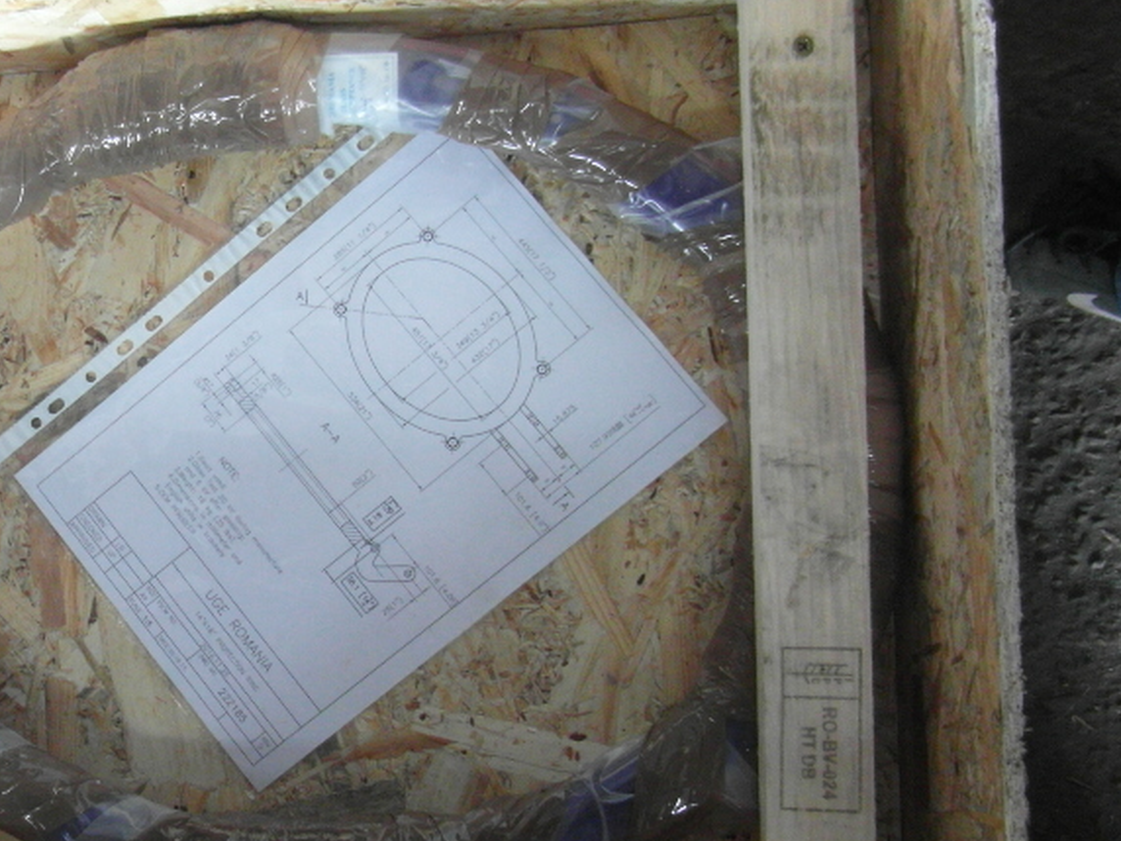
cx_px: 157
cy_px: 523
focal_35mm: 43
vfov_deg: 33.4
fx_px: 1393
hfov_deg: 41.1
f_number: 3.2
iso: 240
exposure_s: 1/30
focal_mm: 4
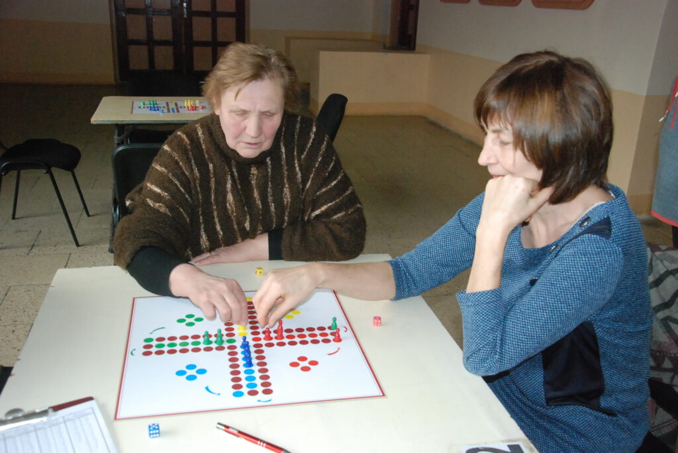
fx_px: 679
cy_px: 226
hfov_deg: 53.1
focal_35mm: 36
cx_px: 339
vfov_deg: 37.0
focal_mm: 24
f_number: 5.6
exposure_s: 1/60
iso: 1600
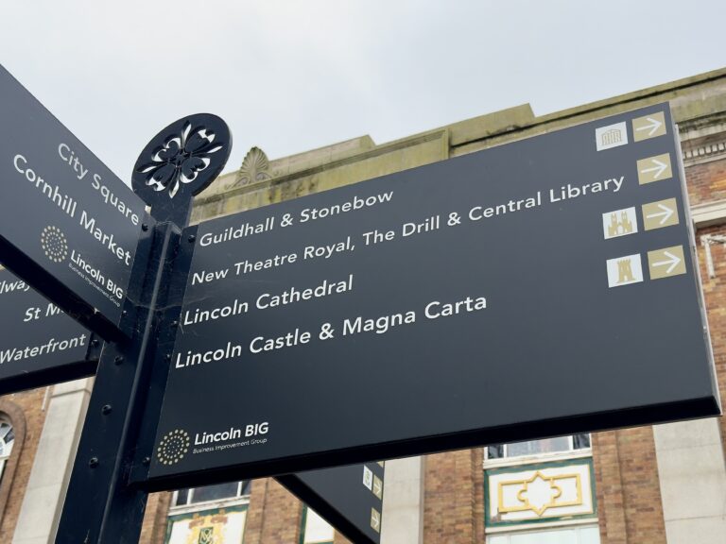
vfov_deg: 30.3
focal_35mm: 48
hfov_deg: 39.7
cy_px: 272
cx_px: 363
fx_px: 1007
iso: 64
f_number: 1.78
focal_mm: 6.76
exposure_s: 1/765
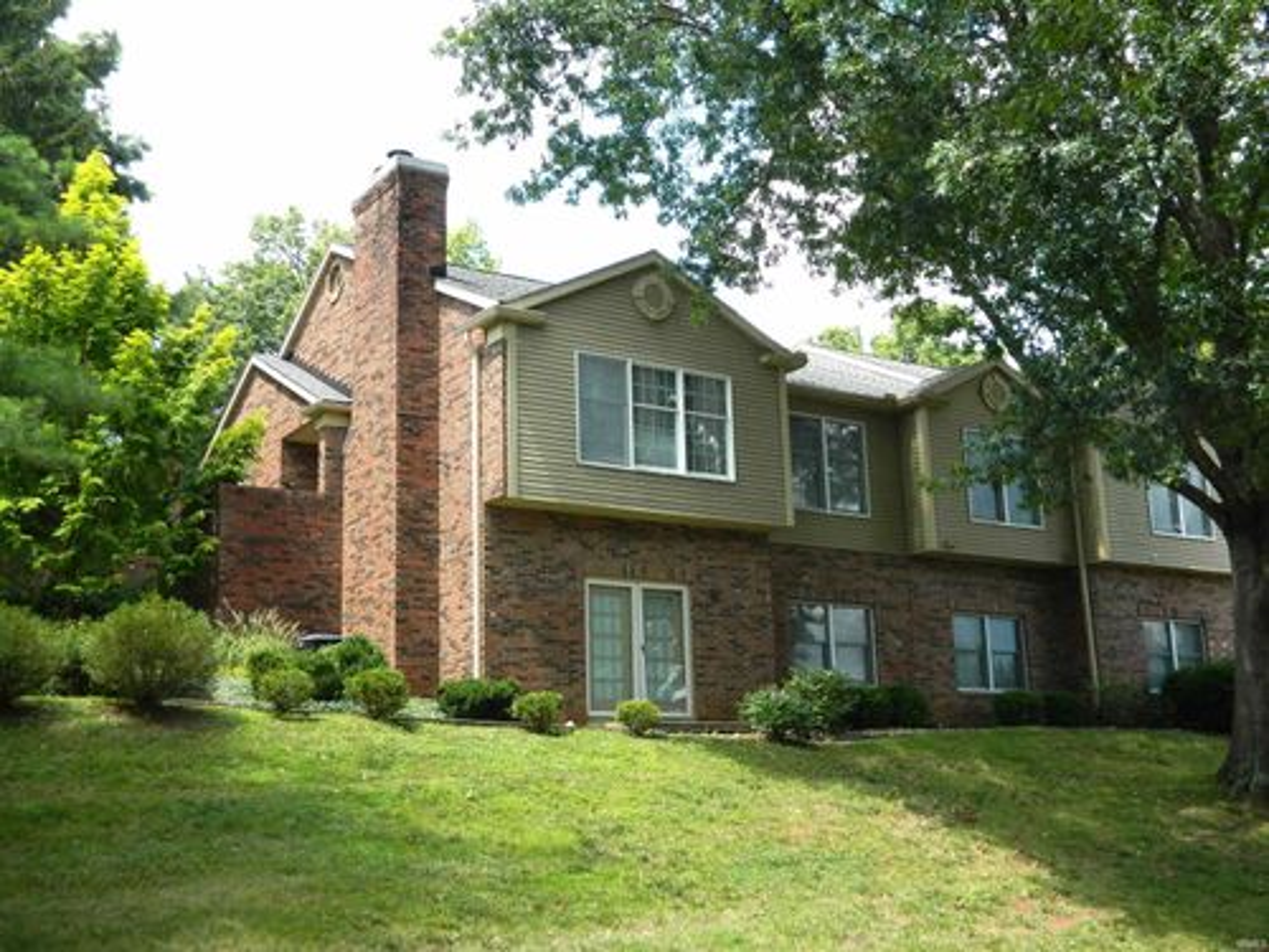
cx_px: 634
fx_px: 1503
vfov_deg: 35.1
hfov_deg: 45.8
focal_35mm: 41
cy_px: 476
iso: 110
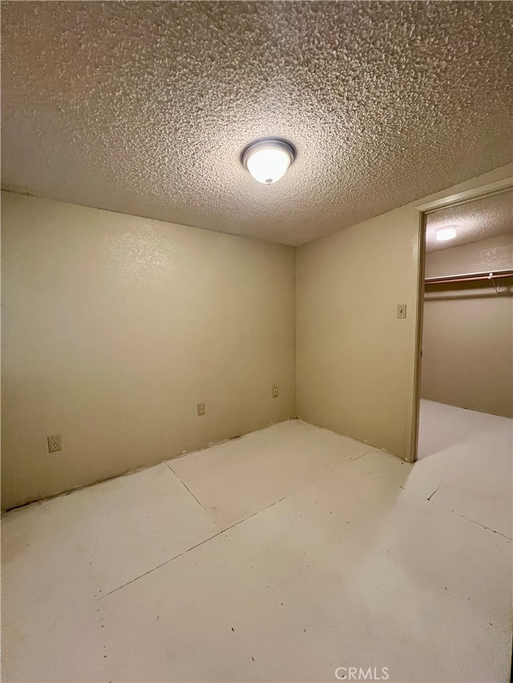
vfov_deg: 106.2
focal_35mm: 13
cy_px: 342
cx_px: 256
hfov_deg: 89.9
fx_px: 257
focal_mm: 1.57
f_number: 1.8
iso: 400
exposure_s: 1/60
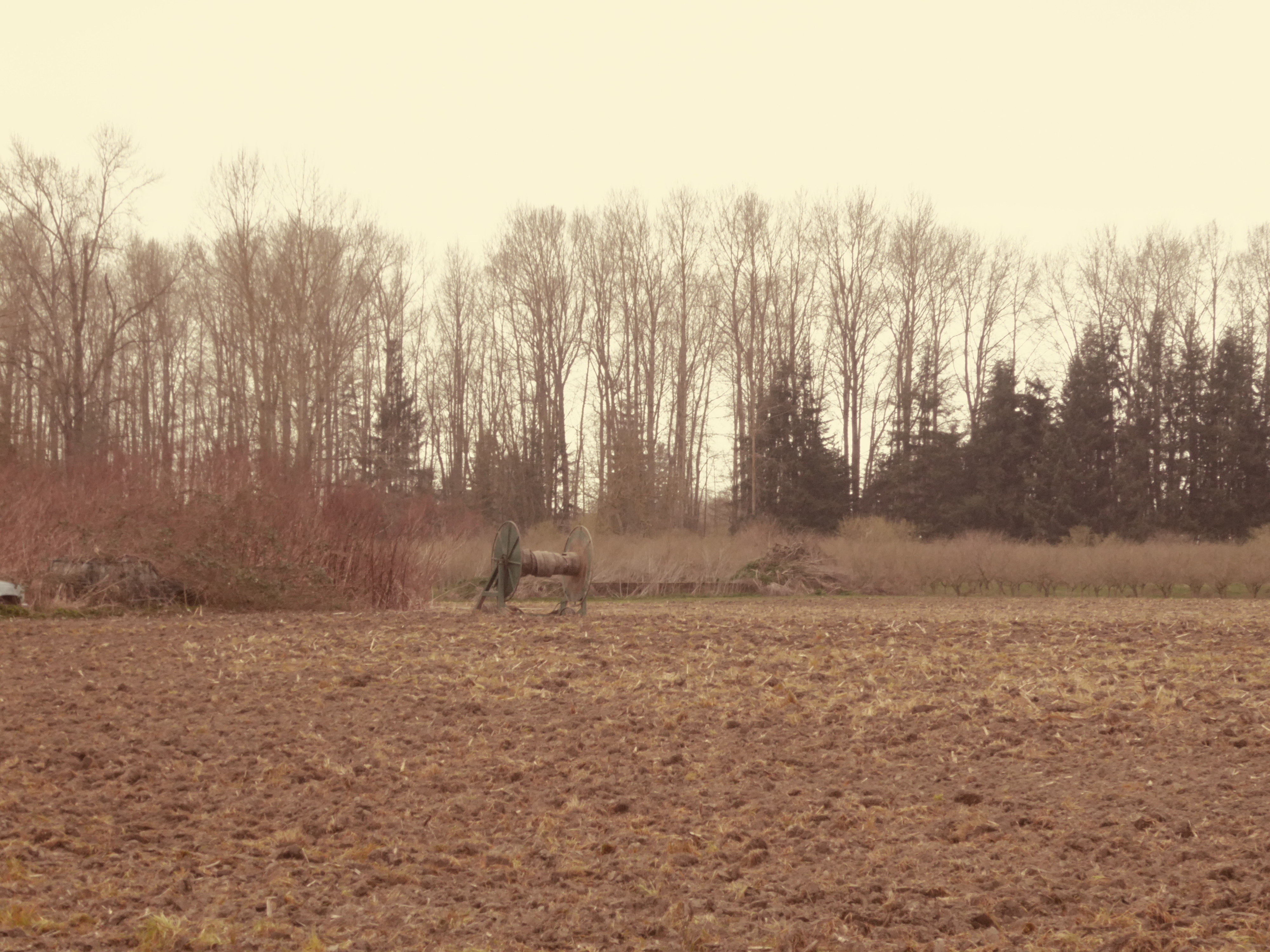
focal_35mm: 172
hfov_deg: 11.5
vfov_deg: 8.6
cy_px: 476
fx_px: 6310
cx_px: 635
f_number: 5.6
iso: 160
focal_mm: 30.9
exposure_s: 1/80
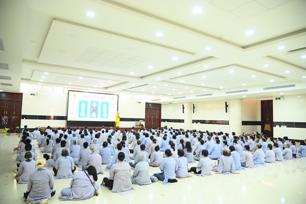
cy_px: 102
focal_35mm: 24
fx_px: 204
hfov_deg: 73.8
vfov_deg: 53.0
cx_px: 153
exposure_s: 1/160
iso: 6400
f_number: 4
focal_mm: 24
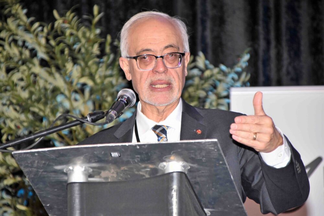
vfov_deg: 5.1
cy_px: 108
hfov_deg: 7.6
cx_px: 162
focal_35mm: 270
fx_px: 2430
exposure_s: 1/60
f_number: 7.1
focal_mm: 180
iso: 800
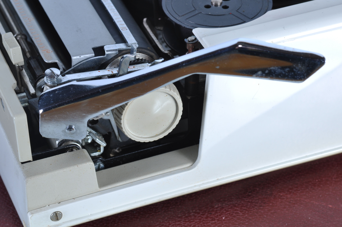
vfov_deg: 8.7
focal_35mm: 158
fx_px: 1494
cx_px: 171
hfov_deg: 13.1
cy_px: 114
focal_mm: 105
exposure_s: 1/100
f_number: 16
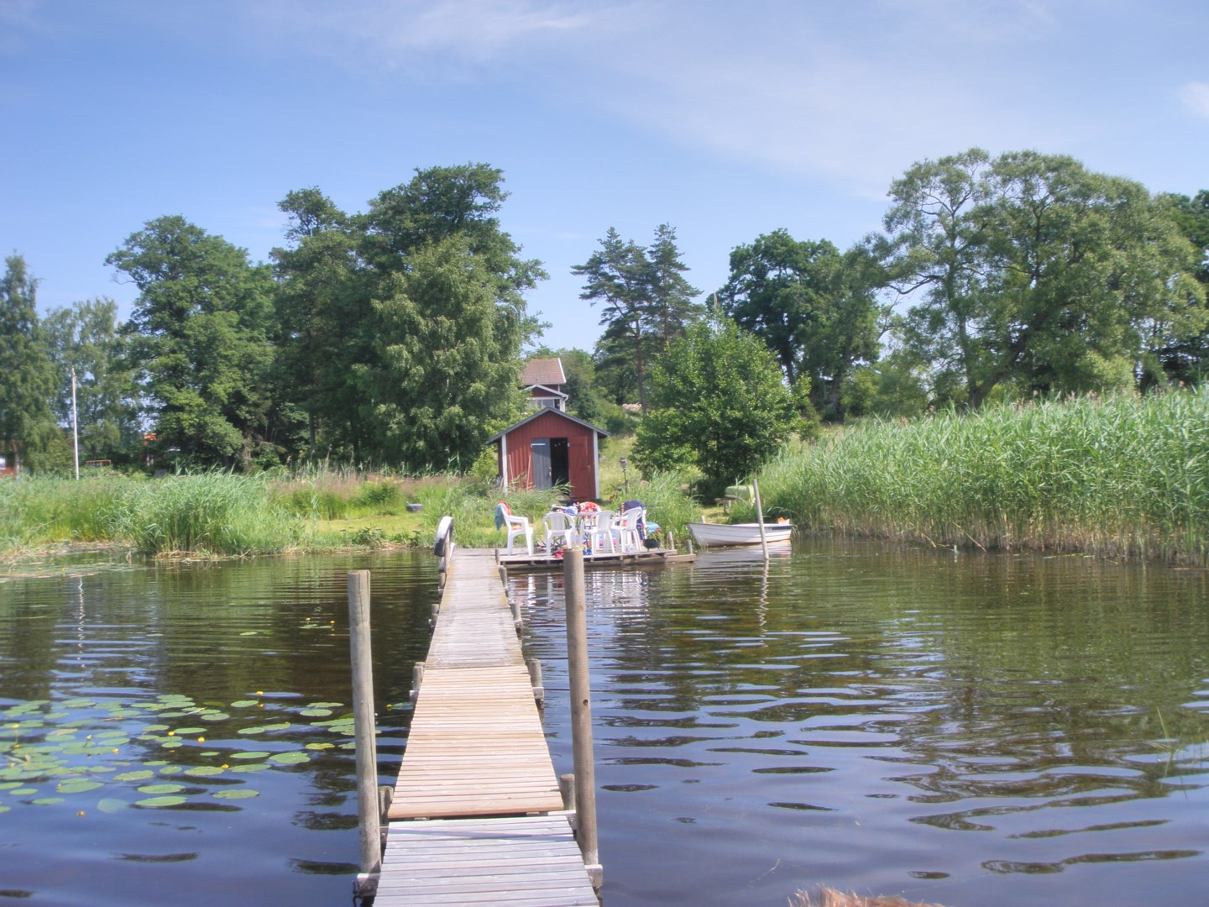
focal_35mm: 38
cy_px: 454
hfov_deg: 49.0
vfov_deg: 37.7
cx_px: 604
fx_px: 1327
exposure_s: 1/200
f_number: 6.6
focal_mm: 6.7
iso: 50
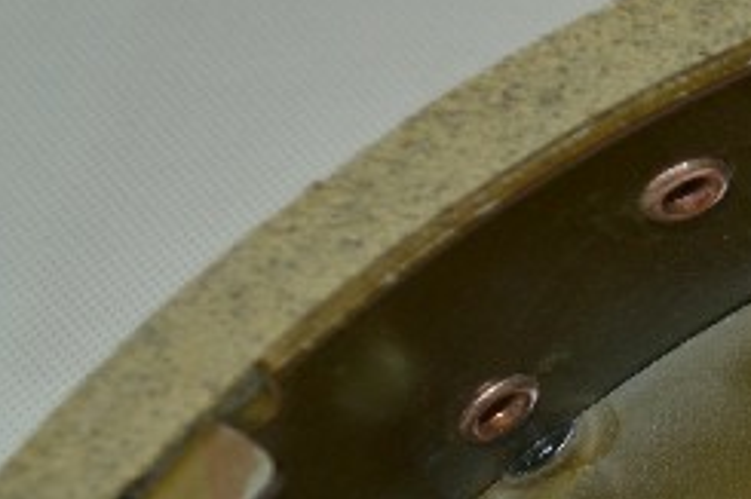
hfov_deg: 15.3
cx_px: 1410
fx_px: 2356
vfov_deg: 12.1
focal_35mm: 113
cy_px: 373
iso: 100
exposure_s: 1/200
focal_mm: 18
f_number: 3.5
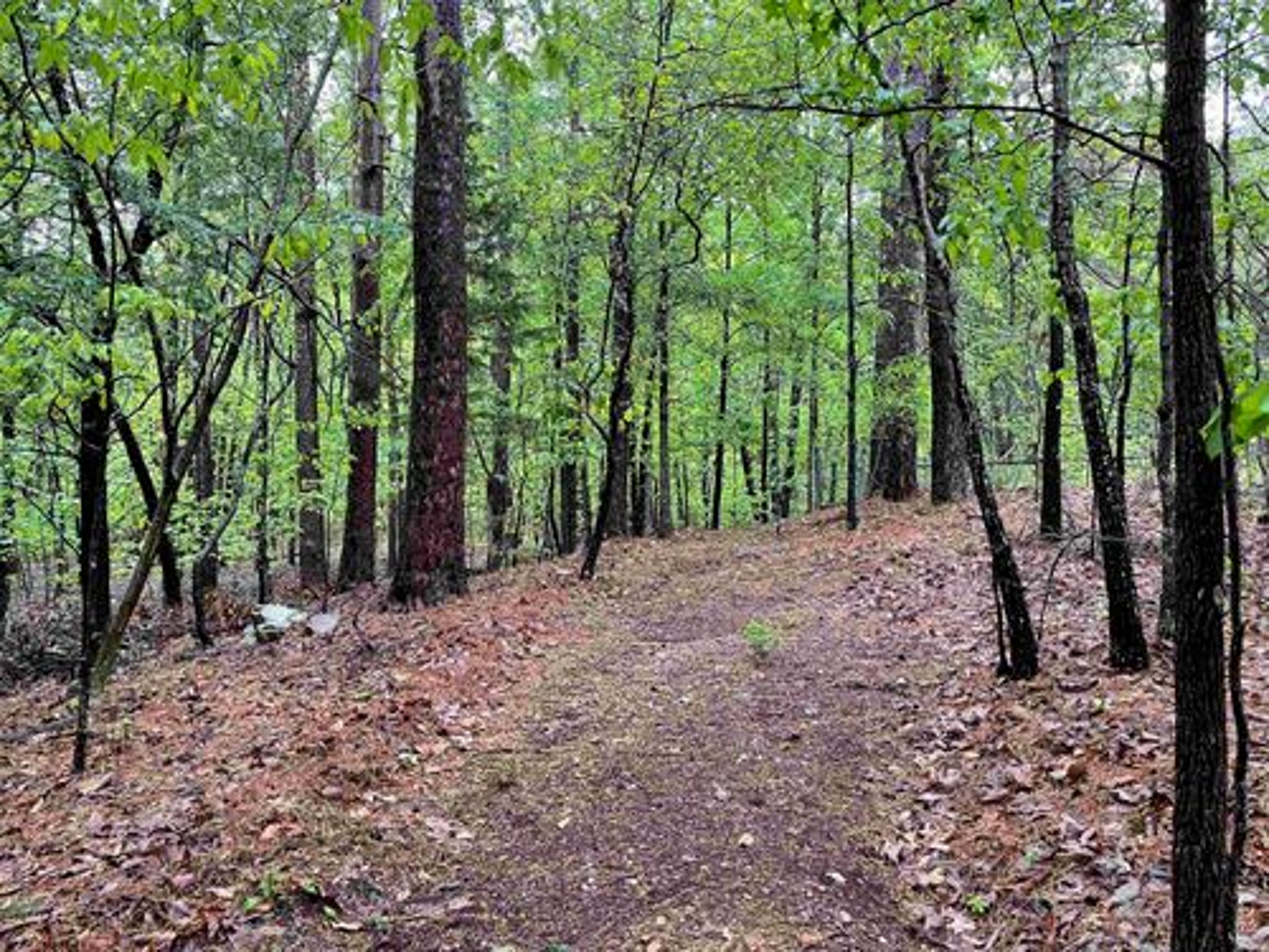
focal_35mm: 26
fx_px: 953
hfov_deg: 67.3
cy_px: 476
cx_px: 634
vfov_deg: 53.1
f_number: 1.6
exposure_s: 1/60
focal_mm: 5.1
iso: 400
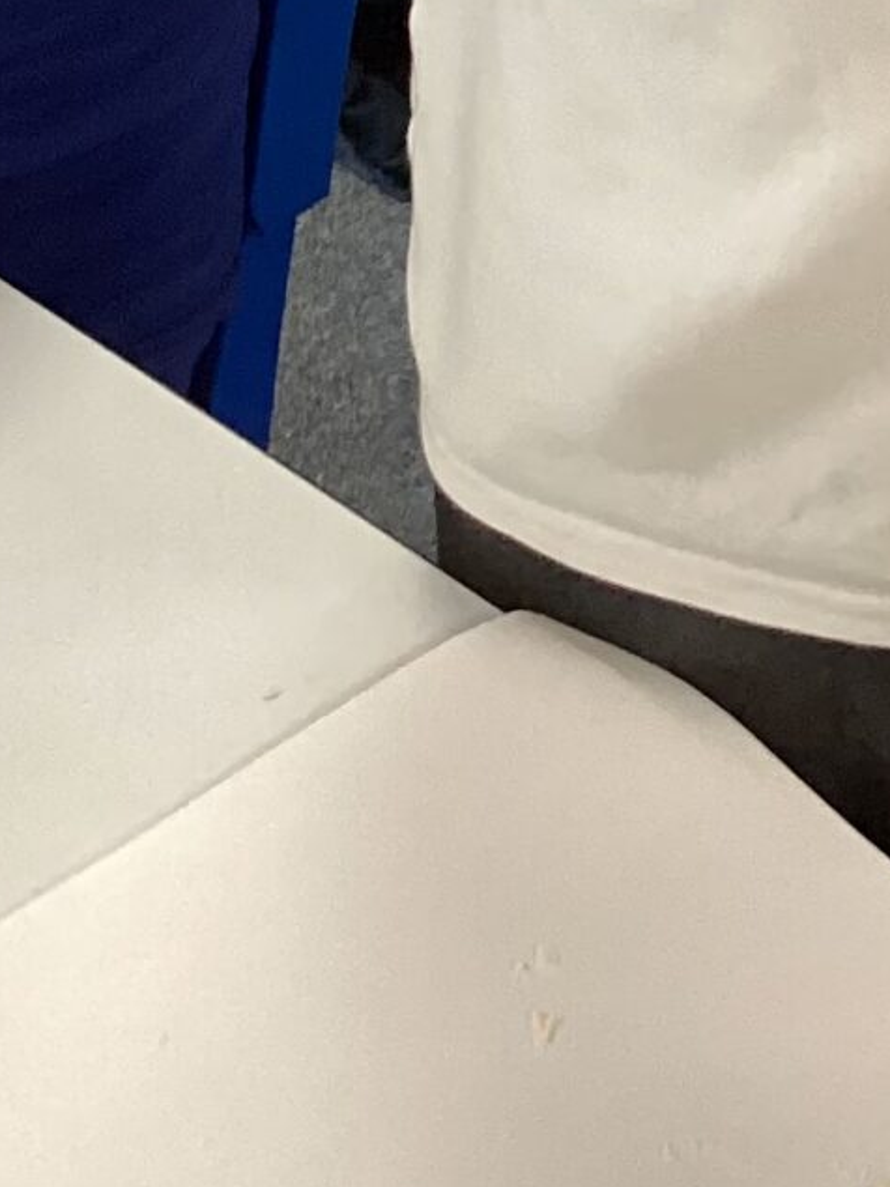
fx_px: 4287
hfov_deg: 11.7
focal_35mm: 125
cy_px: -615
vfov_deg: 14.6
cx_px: 967
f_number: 2.4
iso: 200
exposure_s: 1/60
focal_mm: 3.3
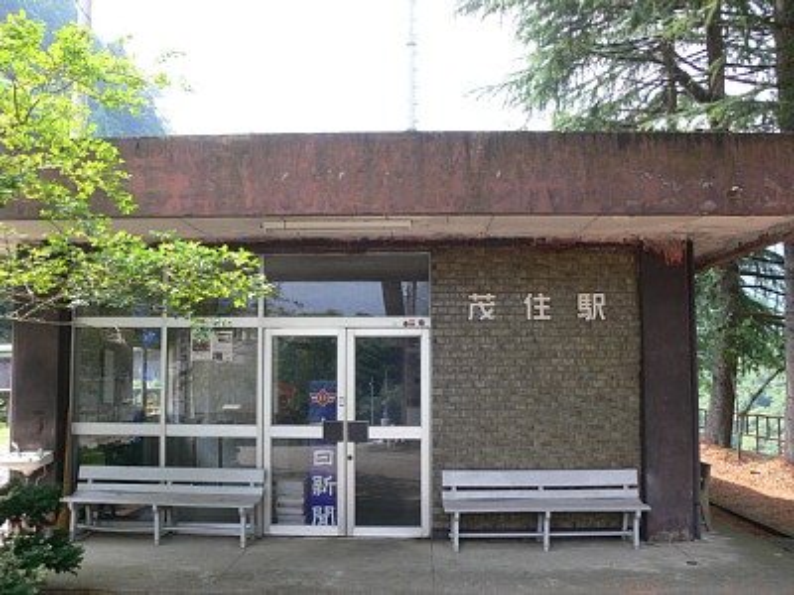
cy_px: 298
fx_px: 803
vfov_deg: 40.7
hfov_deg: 52.6
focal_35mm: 35
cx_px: 397
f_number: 4
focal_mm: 7.4
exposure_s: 1/80
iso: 80
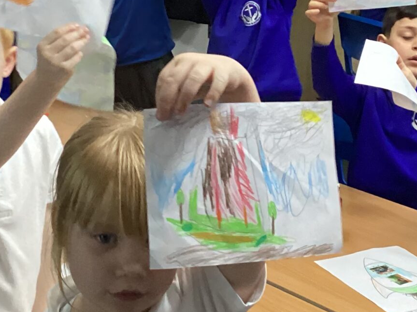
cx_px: 151
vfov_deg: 15.9
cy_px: 47
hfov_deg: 21.3
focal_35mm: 92
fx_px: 1108
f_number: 2.4
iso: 400
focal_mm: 3.3
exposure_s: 1/40
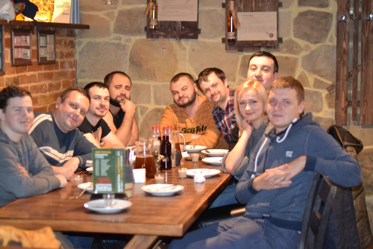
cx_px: 186
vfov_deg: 18.2
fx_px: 777
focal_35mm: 75
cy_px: 124
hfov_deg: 27.0
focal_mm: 50
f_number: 1.4
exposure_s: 1/60
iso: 1400
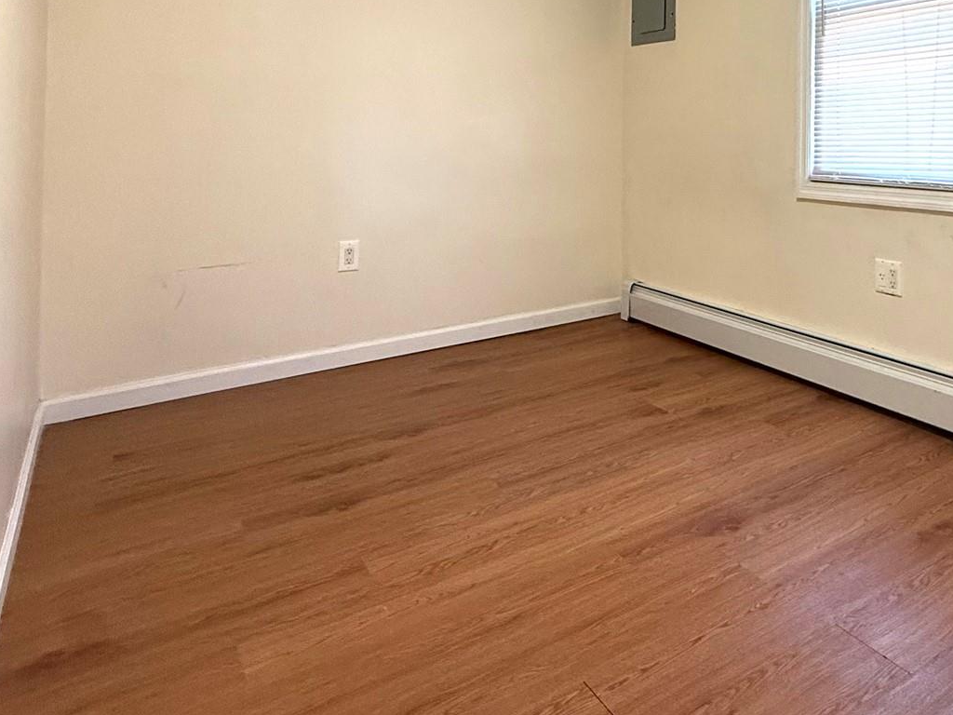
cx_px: 725
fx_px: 771
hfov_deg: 59.7
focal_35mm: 28
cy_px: 107
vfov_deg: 46.2
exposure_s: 1/120
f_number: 2.2
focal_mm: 2.22
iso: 320
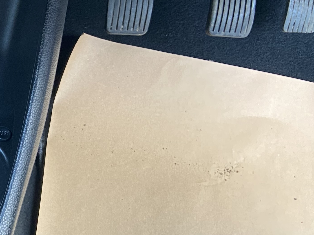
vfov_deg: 19.6
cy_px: 136
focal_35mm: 75
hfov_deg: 22.8
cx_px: -106
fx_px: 680
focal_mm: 4.25
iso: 250
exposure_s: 1/60
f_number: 1.8
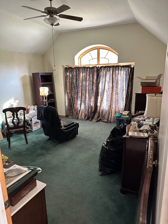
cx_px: 84
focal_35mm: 24
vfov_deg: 71.6
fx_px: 155
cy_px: 112
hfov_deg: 56.8
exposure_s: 1/60
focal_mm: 6.86
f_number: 1.78
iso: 400
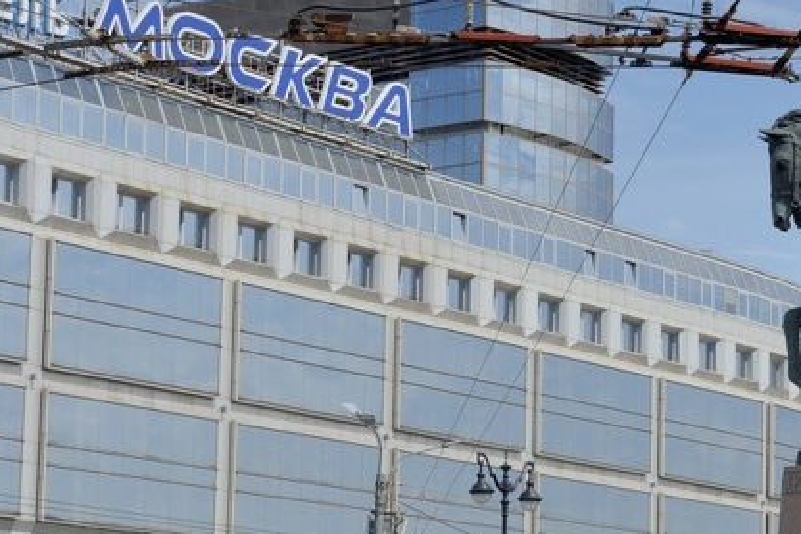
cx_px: 615
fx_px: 2959
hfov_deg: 15.3
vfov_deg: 10.3
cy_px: 409
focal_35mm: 133
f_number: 14
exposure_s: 1/320
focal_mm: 70
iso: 250
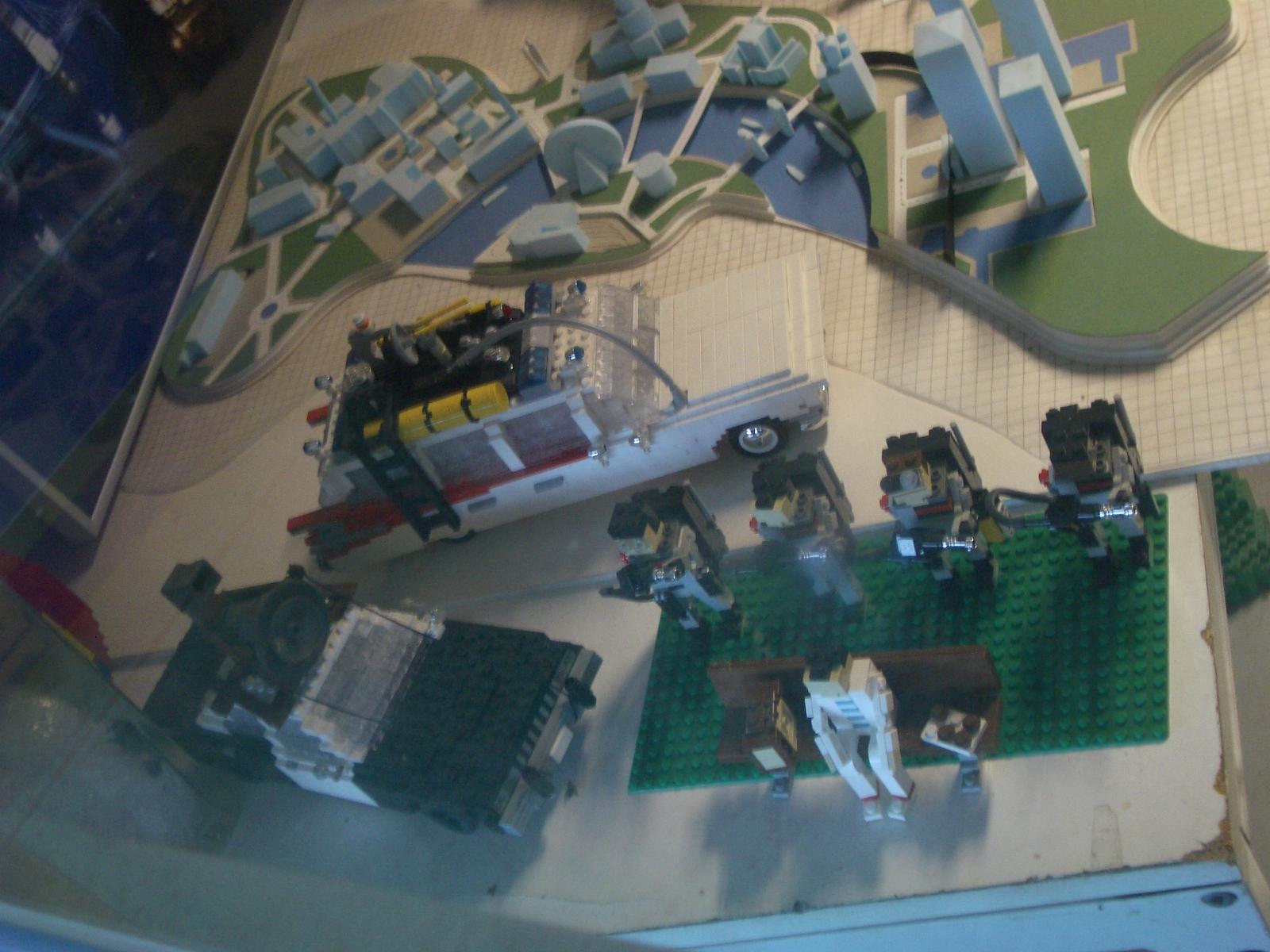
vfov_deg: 29.7
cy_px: 476
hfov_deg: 38.9
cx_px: 635
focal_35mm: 49
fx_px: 1798
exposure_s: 1/8
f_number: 3.1
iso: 100
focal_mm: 8.2
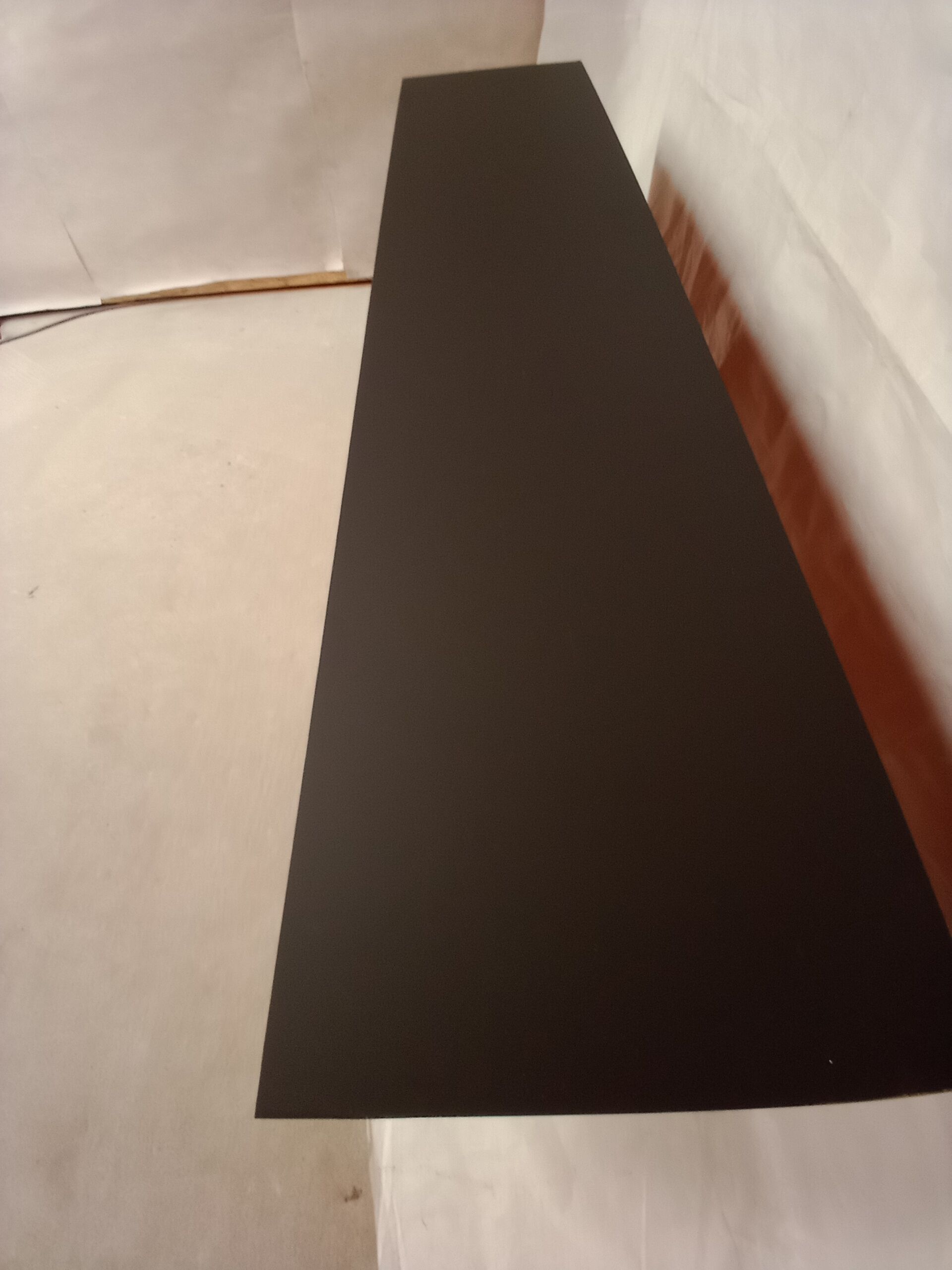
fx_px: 477
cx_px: 476
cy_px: 635
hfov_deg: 89.9
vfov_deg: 106.2
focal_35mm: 13
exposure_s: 1/33.3
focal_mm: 1.4
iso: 365
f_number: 2.2
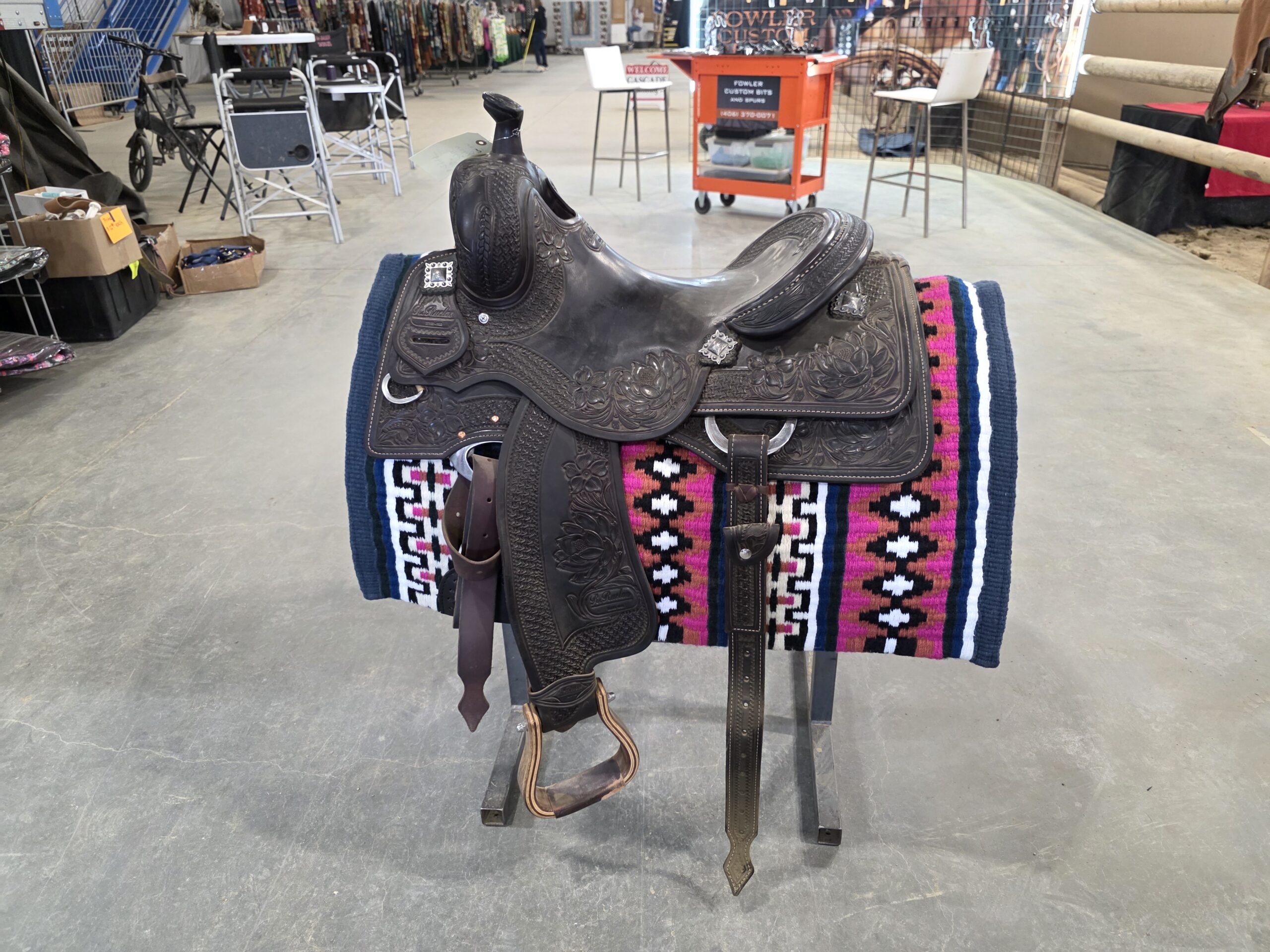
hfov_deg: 73.9
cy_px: 476
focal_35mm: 23
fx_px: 844
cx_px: 635
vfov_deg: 58.9
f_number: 1.7
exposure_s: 1/120
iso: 400
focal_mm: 6.3
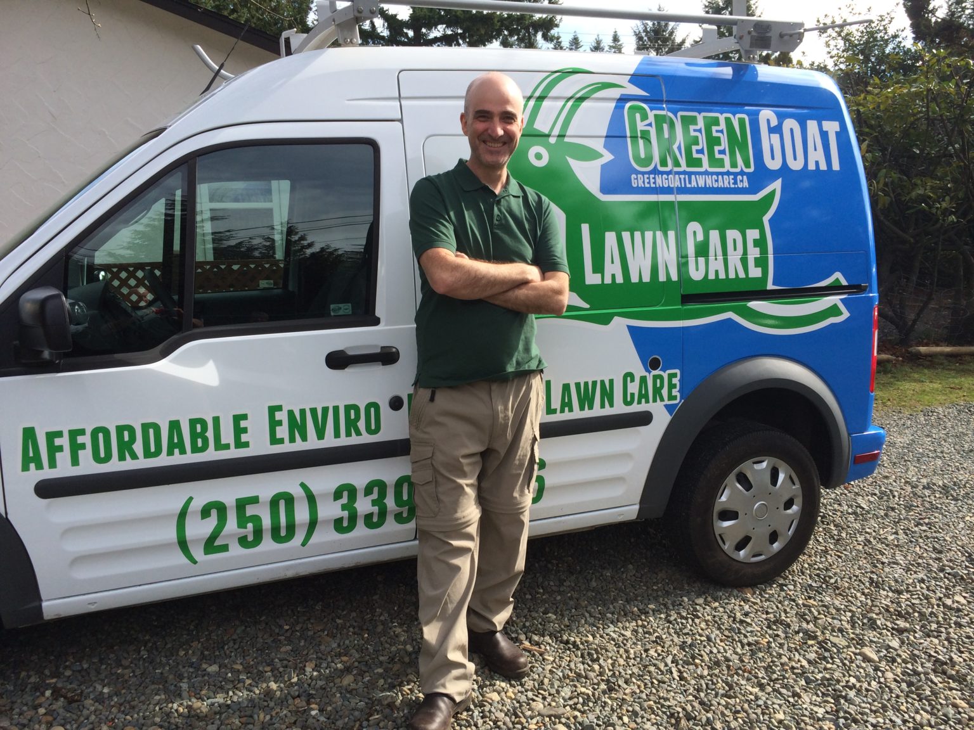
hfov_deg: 60.0
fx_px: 844
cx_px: 487
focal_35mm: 30
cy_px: 365
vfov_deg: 46.8
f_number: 2.2
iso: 32
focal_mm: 4.12
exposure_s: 1/912
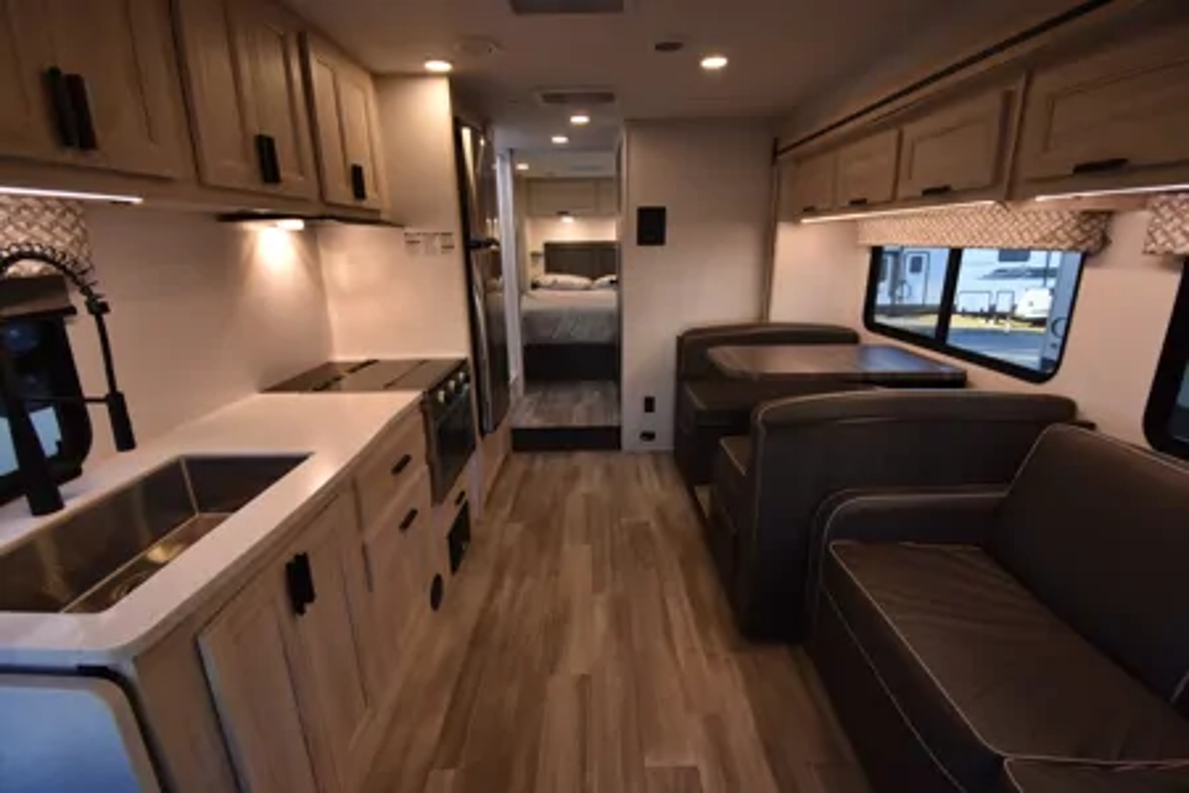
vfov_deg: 77.3
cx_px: 594
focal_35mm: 15
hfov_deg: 100.4
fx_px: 495
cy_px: 396
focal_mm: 10
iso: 400
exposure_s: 1/60
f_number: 4.5
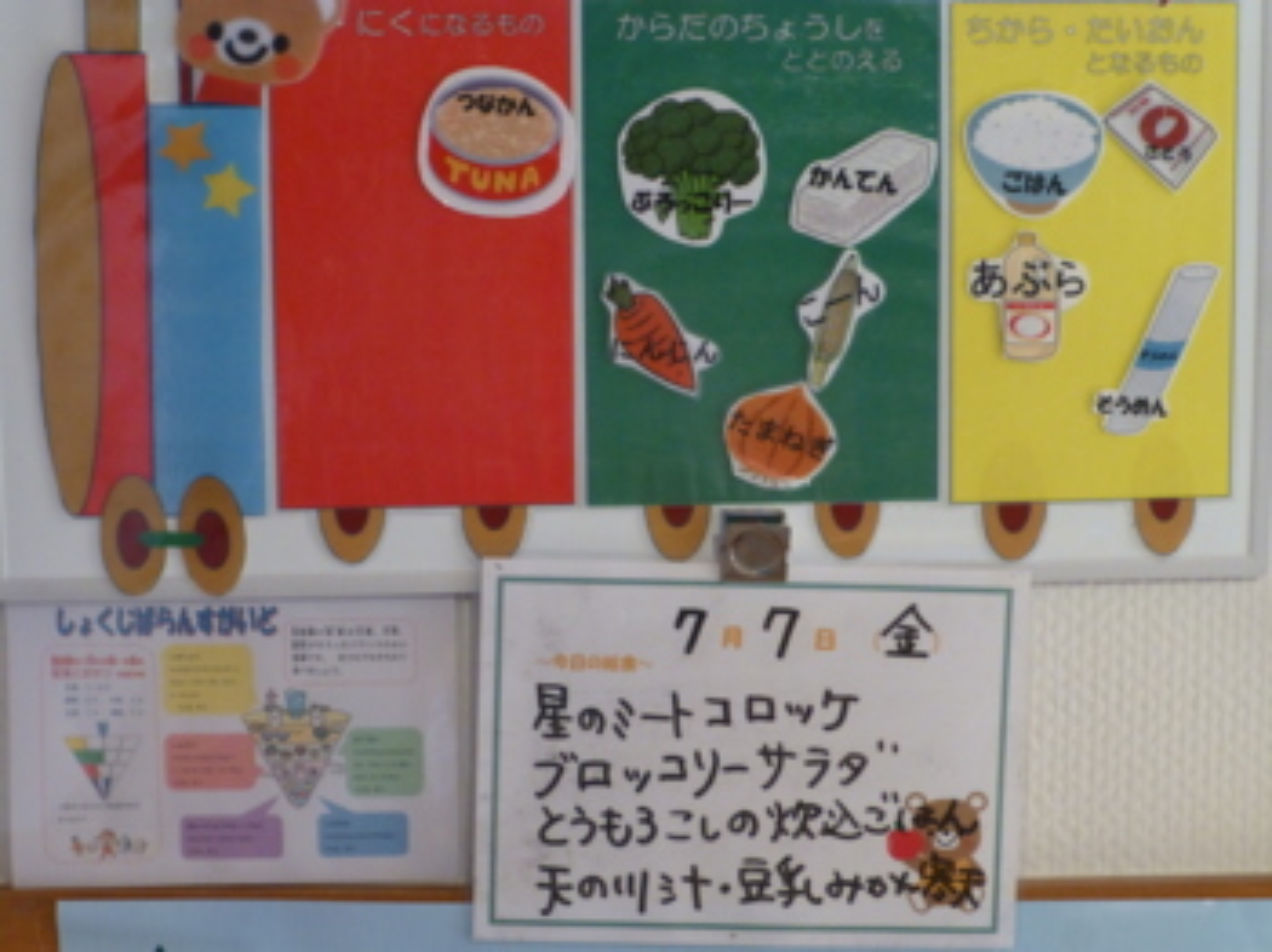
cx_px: 636
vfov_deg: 25.6
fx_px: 2093
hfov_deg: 33.8
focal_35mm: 57
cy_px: 476
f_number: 4.6
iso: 400
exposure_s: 1/15
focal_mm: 9.7
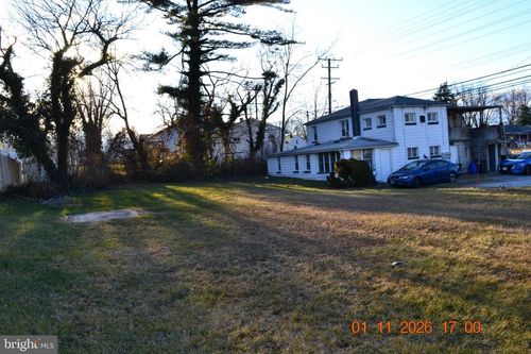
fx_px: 442
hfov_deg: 61.9
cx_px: 266
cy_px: 177
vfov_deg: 43.6
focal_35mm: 30
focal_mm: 20
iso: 400
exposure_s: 1/200
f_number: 10
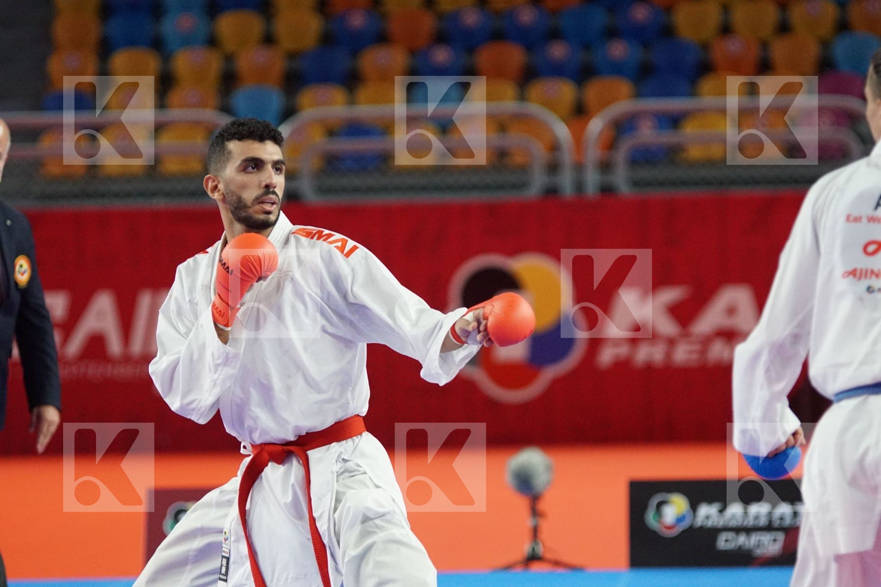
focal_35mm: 210
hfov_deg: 9.8
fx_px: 5139
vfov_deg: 6.5
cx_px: 440
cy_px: 294
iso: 3200
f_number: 2.8
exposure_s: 1/1600
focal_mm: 140
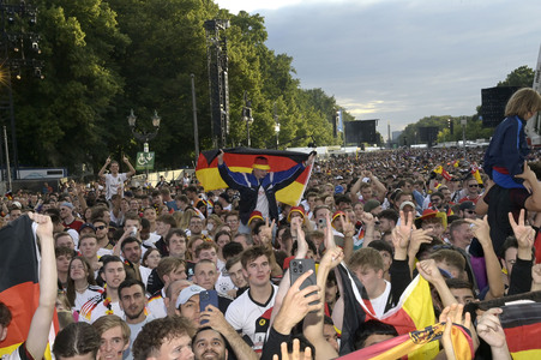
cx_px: 270
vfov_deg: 27.0
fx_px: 751
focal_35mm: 50
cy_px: 180
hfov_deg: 39.6
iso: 1000
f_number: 20
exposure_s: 1/160
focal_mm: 50
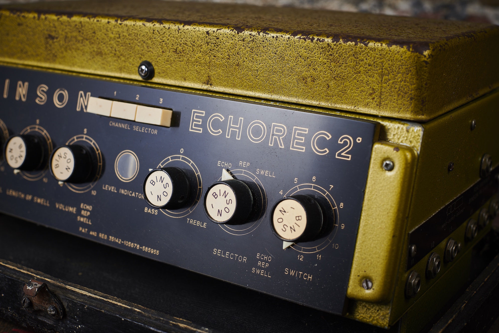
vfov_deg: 27.0
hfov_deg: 39.6
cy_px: 166
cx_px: 250
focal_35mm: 50
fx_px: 693
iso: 100
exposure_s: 1/160
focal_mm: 50
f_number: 7.1
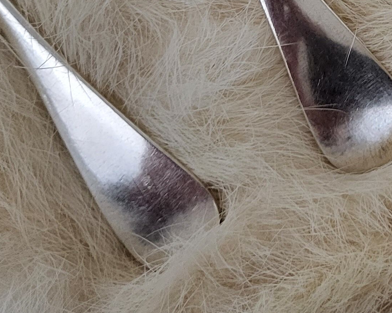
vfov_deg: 15.1
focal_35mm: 93
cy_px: -177
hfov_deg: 19.9
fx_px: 1079
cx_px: 400
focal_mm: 5.4
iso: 320
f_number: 1.8
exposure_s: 1/100
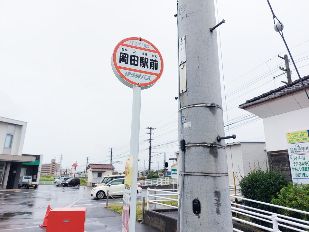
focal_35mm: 24
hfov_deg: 71.6
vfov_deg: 56.8
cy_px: 116
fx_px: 214
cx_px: 154
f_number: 1.8
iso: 25
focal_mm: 5.23
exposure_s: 1/977
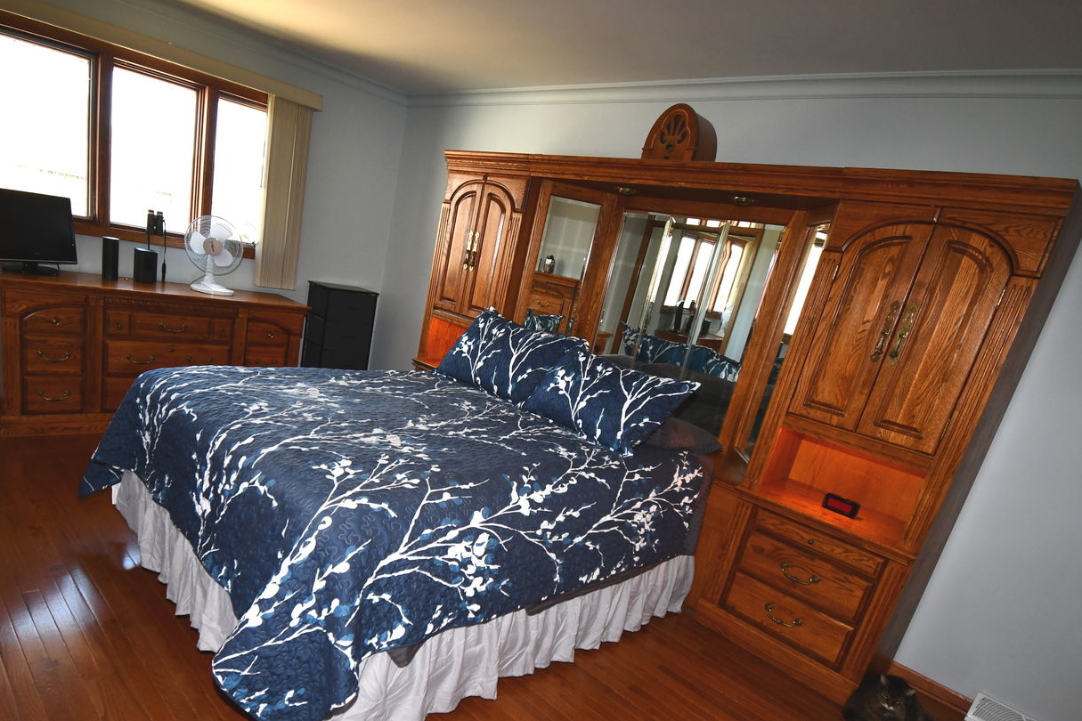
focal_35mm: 20
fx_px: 601
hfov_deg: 83.5
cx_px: 464
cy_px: 458
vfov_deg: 61.0
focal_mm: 10
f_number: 4.5
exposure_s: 1/60
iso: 560
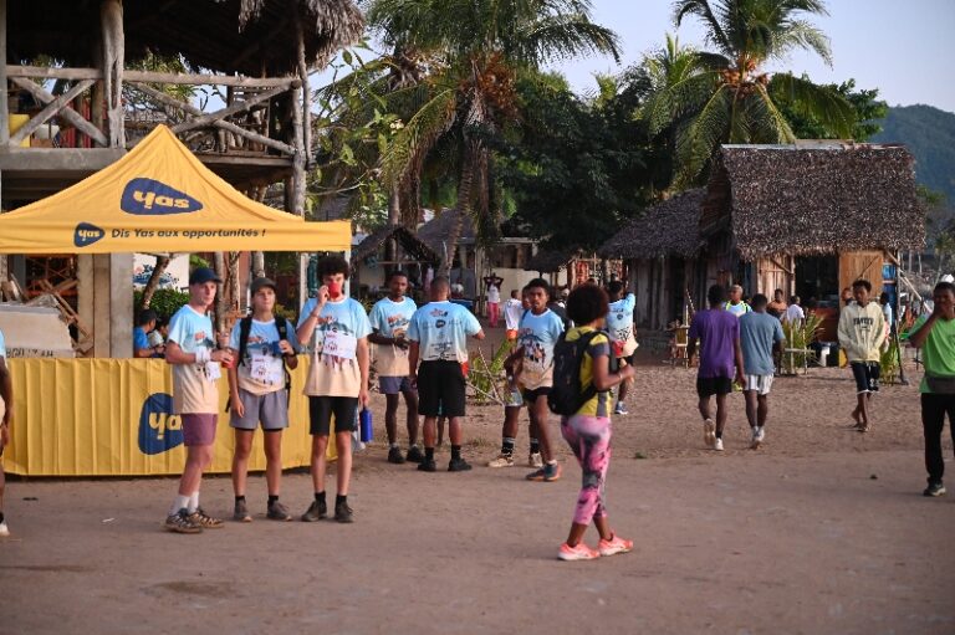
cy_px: 318
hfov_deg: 28.9
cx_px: 478
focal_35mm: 70
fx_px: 1856
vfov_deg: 19.4
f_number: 4
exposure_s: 1/125
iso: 3200
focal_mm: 70
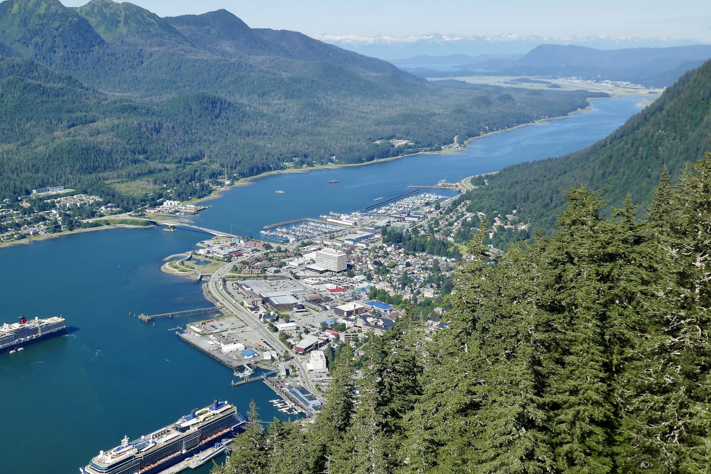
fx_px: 830
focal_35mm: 42
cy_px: 233
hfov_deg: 45.8
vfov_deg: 31.9
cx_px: 243
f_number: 4
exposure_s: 1/1000
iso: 125
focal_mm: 10.5
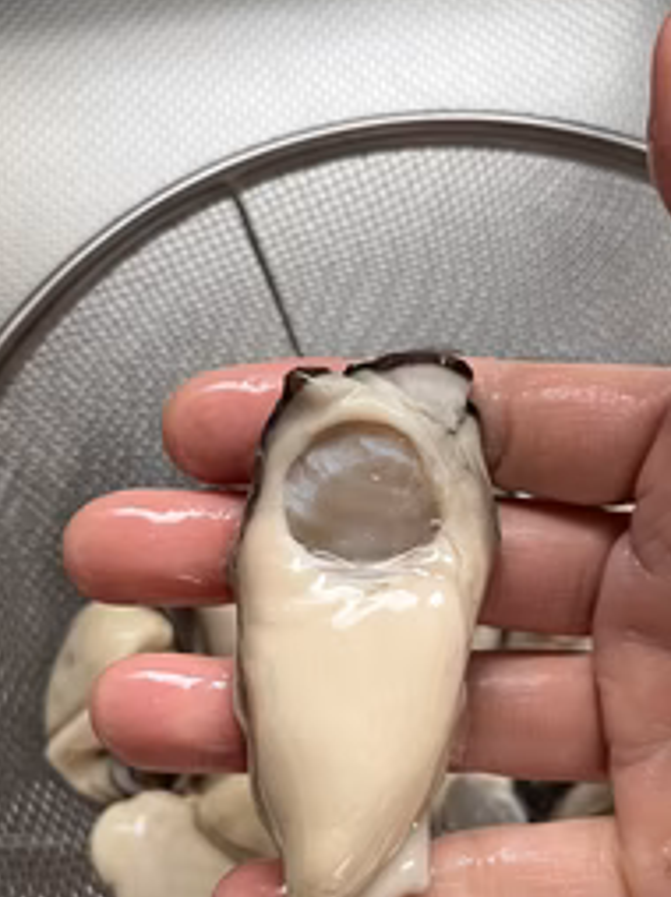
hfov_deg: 35.0
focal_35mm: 41
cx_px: 381
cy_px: 540
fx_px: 1061
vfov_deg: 45.6
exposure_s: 1/60
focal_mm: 5.1
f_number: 1.6
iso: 160
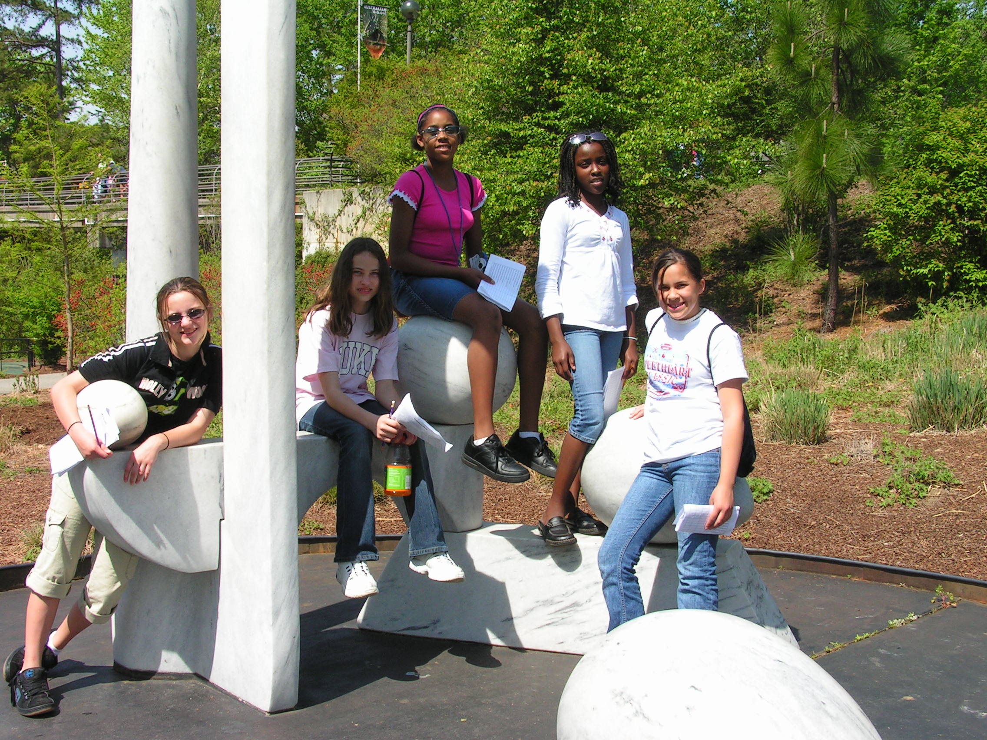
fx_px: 1198
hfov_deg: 44.8
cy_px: 370
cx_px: 494
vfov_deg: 34.3
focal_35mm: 42
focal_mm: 7.1
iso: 50
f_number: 5.6
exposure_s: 1/250
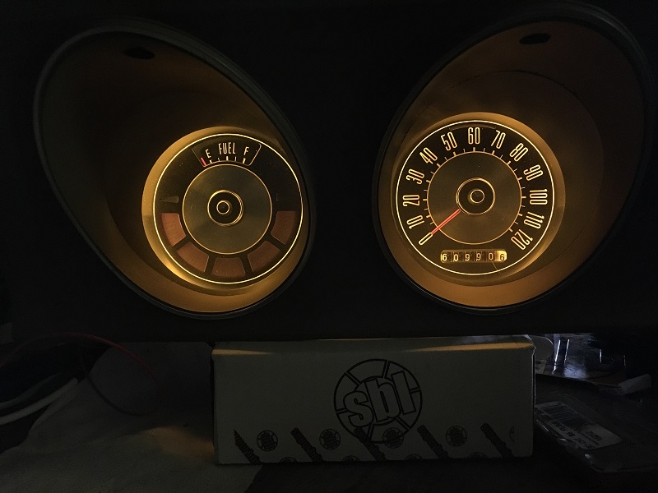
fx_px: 551
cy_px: 246
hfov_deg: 61.7
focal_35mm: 29
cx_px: 329
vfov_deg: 48.2
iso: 640
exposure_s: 1/15
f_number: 2.2
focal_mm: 4.15
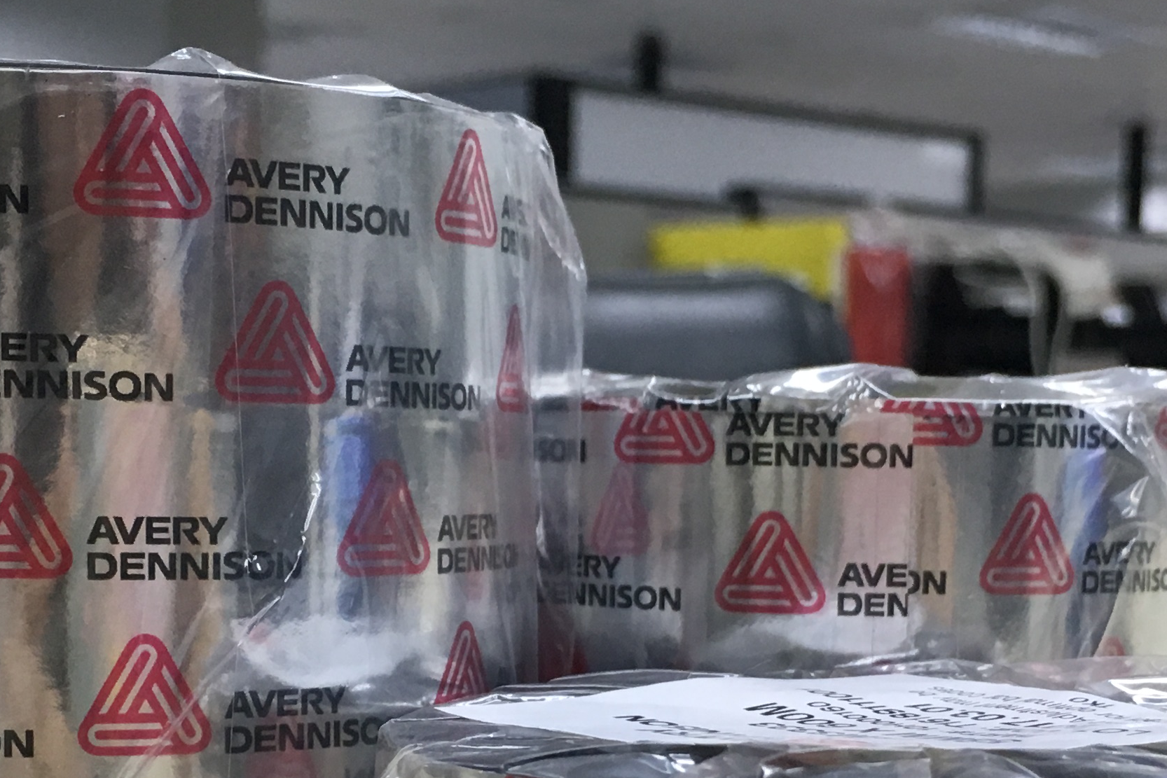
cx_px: 543
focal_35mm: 73
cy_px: 726
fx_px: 2366
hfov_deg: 27.7
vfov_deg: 18.3
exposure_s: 1/33
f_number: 2.2
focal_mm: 4.15
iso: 64
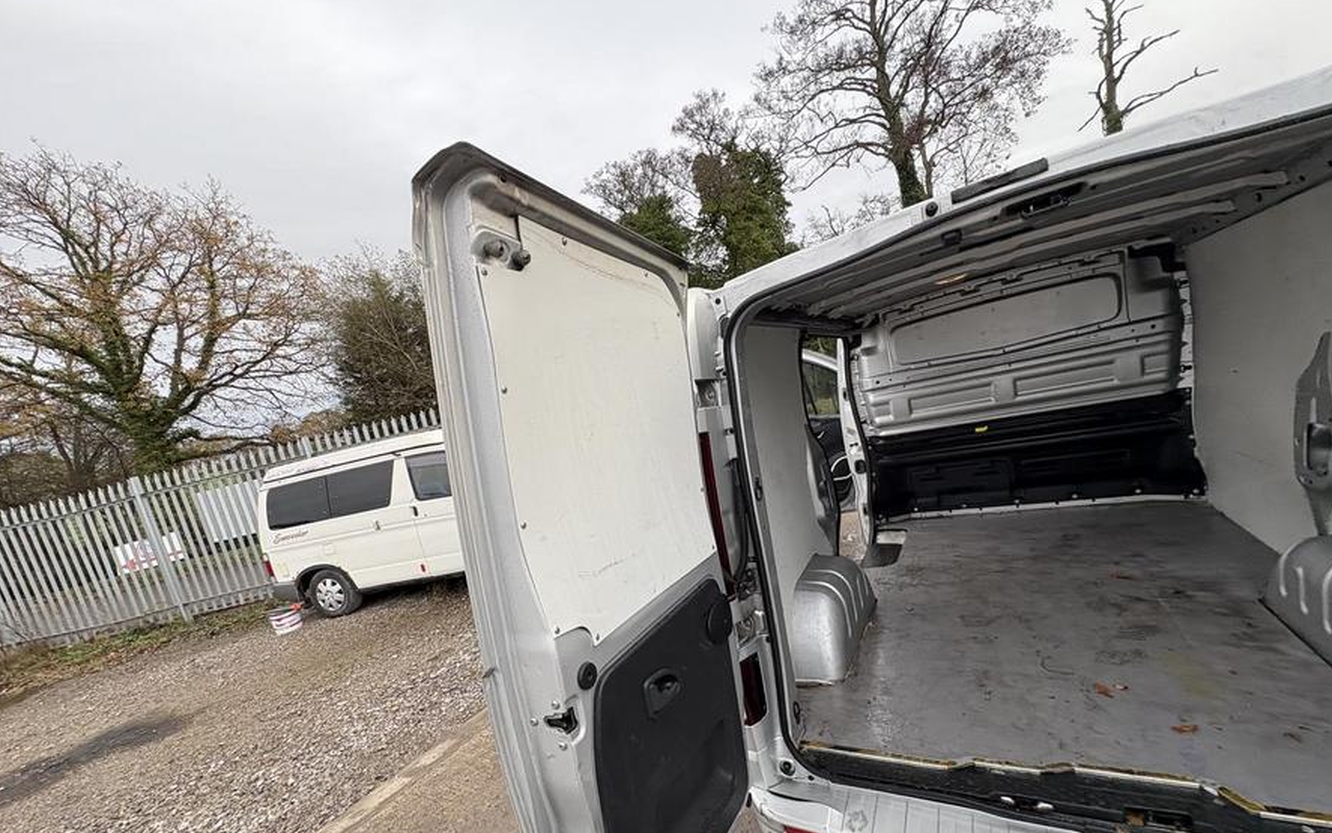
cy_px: 484
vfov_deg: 74.3
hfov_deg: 101.5
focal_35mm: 15
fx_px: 545
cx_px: 663
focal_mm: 2.22
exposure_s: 1/178
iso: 40
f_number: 2.2
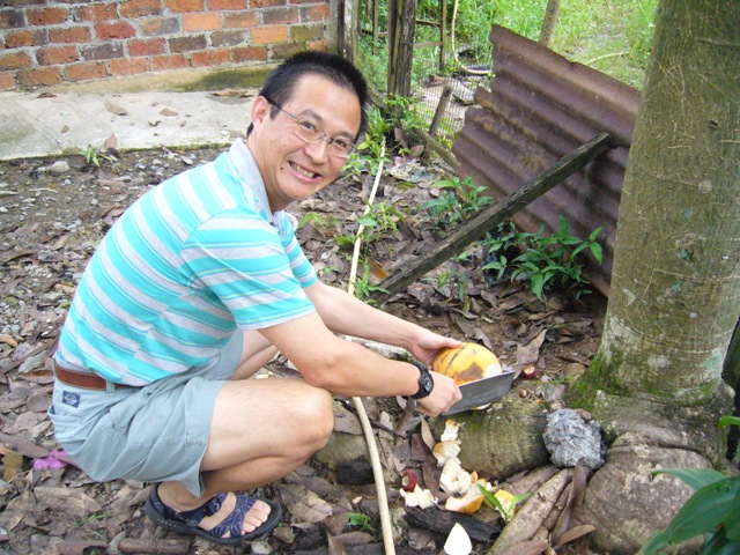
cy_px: 278
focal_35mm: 35
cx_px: 370
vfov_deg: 40.7
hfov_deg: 52.6
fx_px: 748
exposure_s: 1/400
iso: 400
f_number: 2.8
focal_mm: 5.8
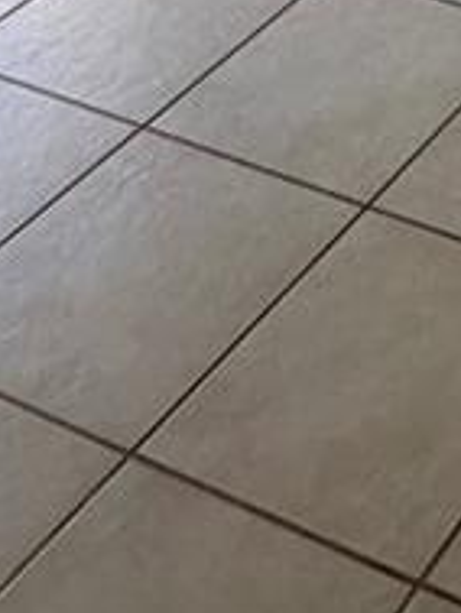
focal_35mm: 89
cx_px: 912
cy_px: -383
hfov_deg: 14.1
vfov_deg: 18.6
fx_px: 1579
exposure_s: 1/121
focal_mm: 2.22
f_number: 2.2
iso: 250
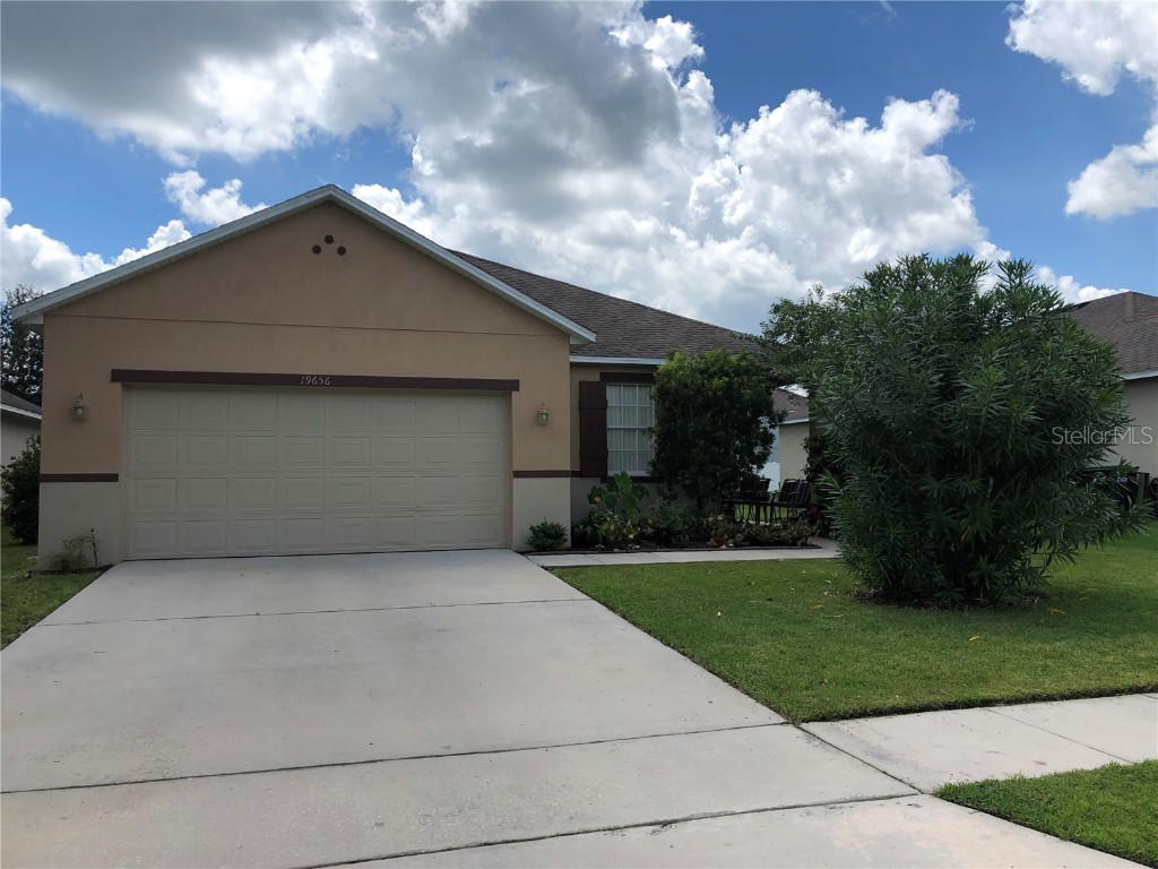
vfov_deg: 49.7
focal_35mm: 28
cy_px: 434
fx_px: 937
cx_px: 579
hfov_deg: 63.4
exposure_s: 1/2667
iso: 20
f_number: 1.8
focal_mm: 4
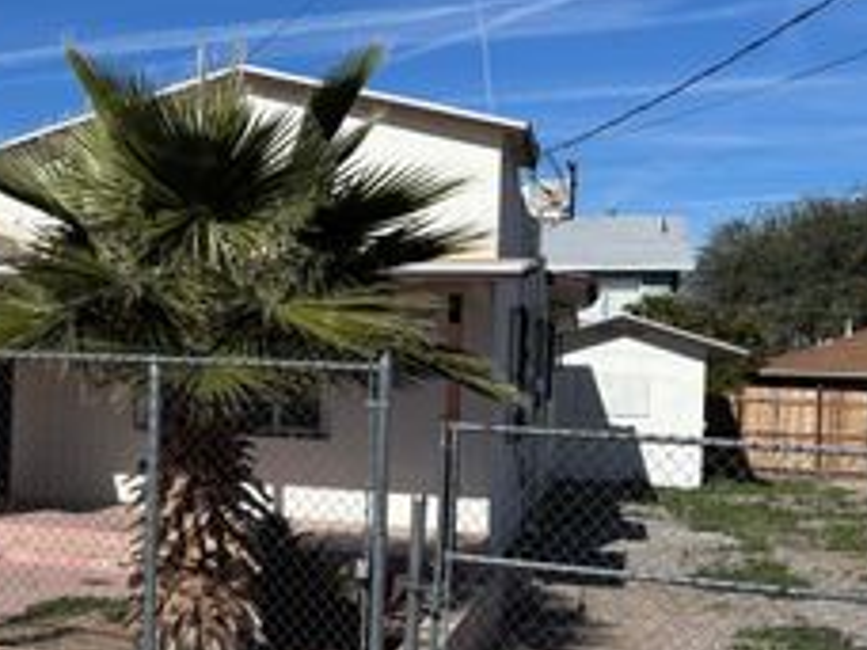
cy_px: 367
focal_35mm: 57
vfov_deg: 25.6
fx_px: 1428
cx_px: -19
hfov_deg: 31.1
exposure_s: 1/6711
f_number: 1.6
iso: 50
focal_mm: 5.96
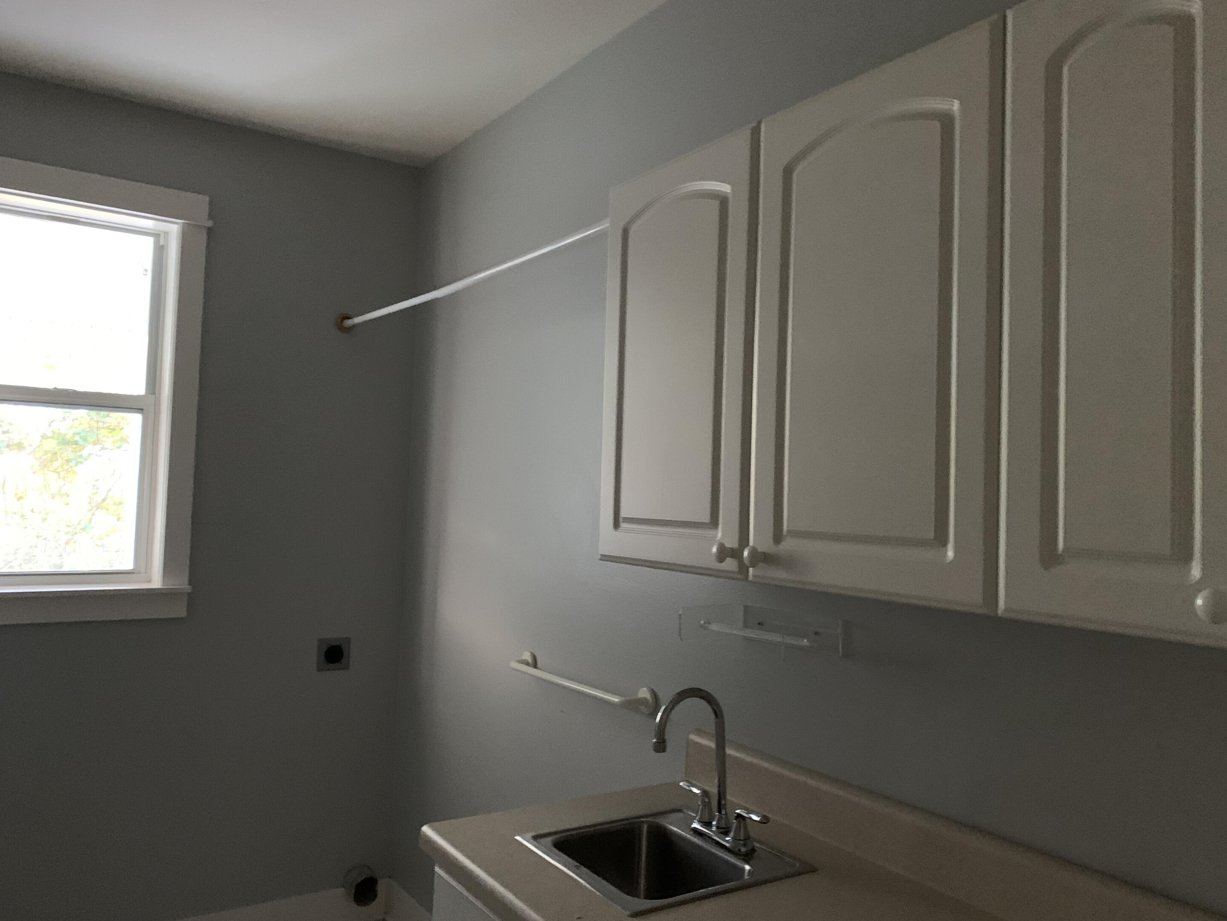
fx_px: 957
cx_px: 628
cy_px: 459
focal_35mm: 27
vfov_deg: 51.4
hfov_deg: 65.3
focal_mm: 4.25
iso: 640
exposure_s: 1/24
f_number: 1.8
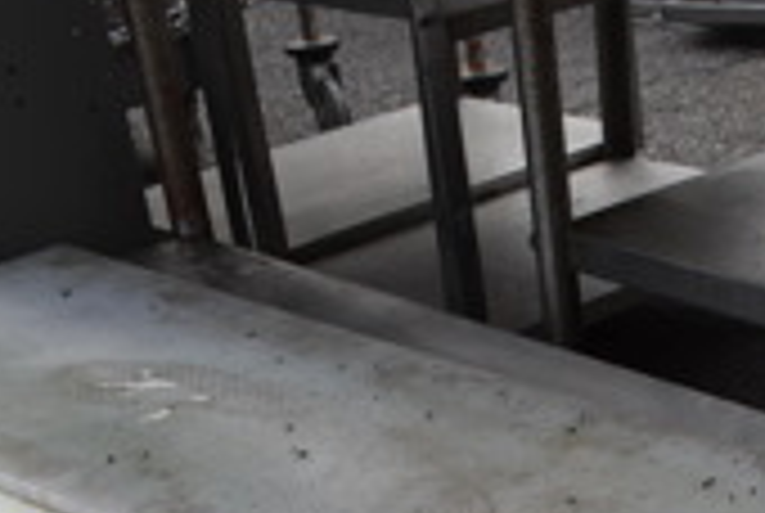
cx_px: 904
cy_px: 886
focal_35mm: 97
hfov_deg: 19.8
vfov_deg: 13.0
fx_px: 2065
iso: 200
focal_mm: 18
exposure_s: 1/320
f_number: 7.1
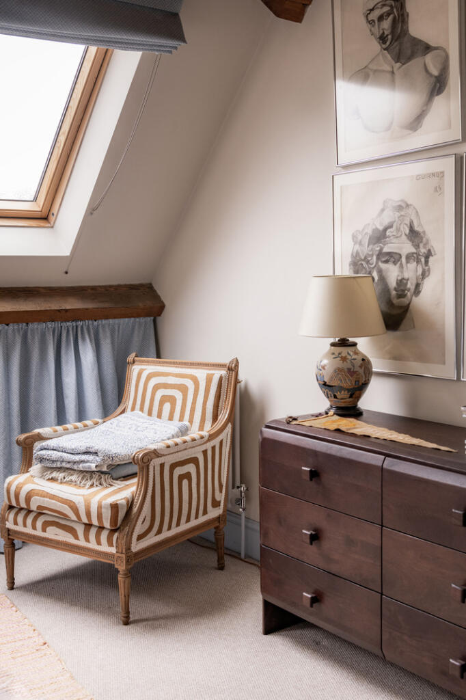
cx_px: 233
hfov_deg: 33.4
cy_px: 350
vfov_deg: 48.5
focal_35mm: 40
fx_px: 777
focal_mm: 40
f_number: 8
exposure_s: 1/20
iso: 500
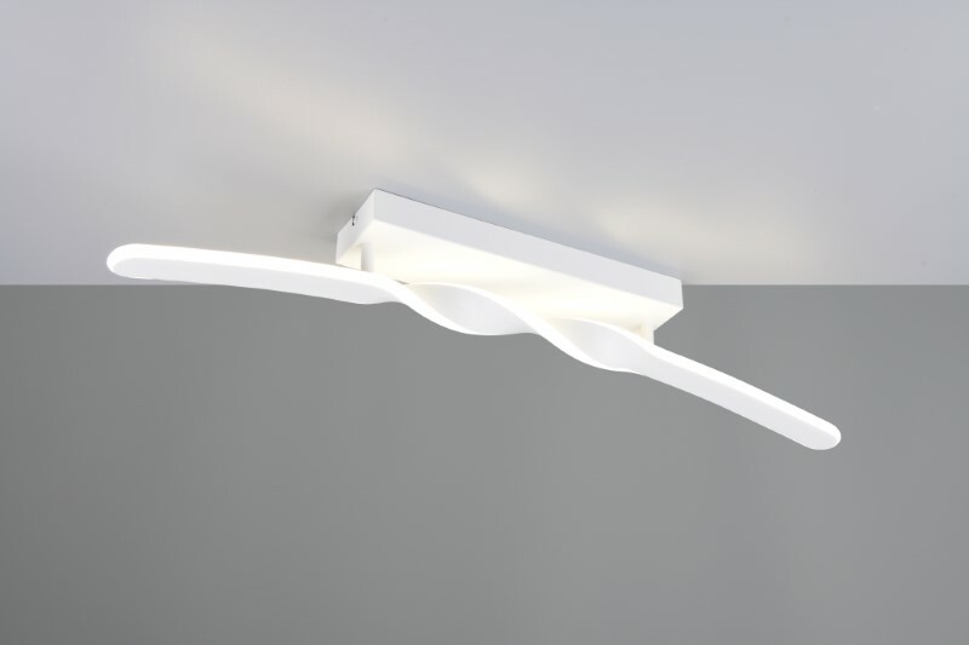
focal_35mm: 52
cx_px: 484
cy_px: 322
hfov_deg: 38.2
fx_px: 1399
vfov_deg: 26.0
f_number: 13
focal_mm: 52
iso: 100
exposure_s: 1/15
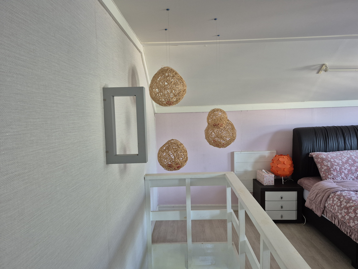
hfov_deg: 73.9
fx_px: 238
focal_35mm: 23
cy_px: 134
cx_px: 179
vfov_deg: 58.9
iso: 500
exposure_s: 1/60
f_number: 1.8
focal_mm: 5.4
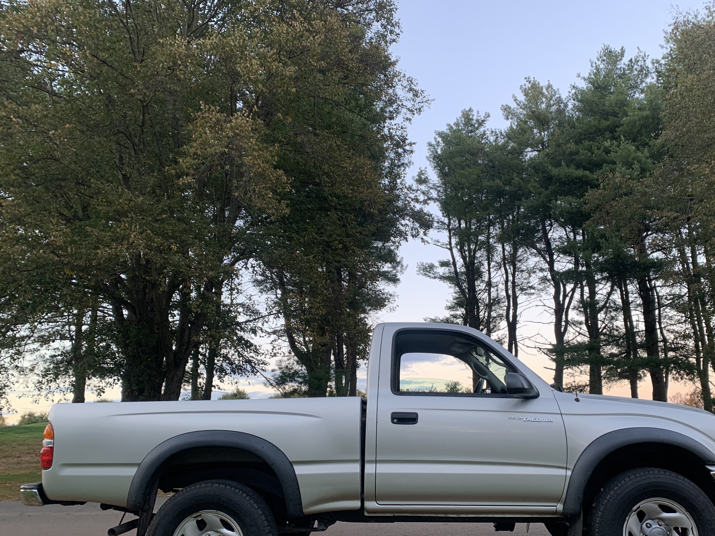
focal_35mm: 30
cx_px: 405
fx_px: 620
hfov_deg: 59.7
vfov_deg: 46.7
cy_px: 300
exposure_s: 1/62
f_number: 1.8
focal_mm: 4.25
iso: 100
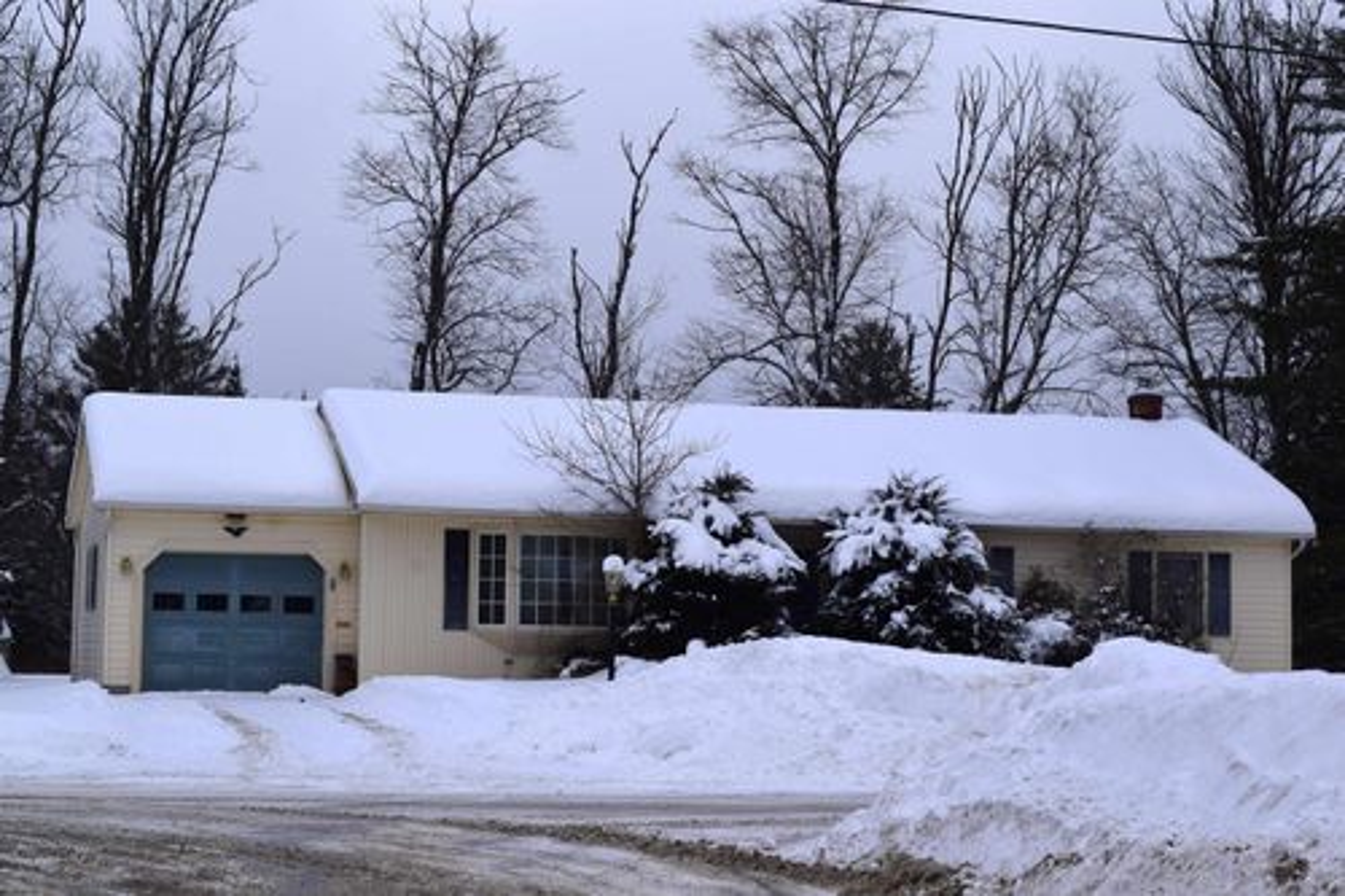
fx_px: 2913
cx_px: 672
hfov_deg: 26.0
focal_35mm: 78
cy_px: 448
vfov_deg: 17.5
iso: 200
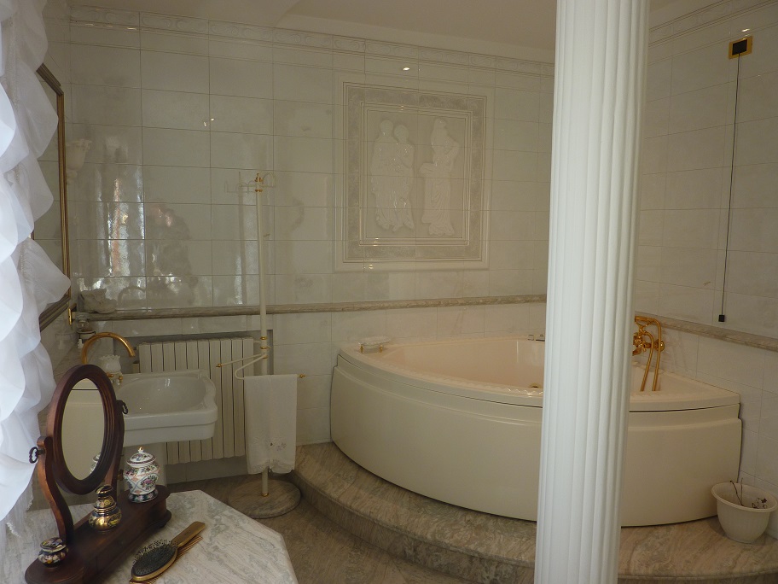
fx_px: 562
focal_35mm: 25
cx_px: 389
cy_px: 292
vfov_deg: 54.9
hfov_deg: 69.4
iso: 80
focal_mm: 4.1
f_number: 3.3
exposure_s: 1/30
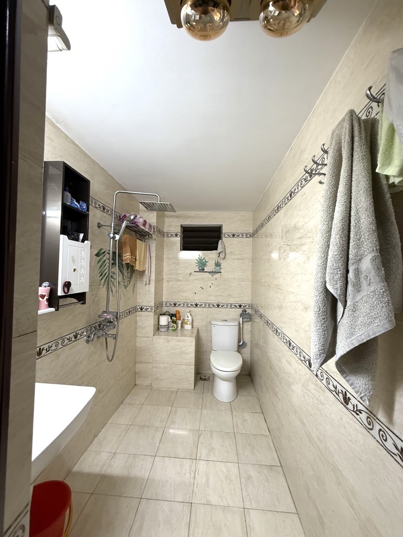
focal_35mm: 14
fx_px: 217
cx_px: 202
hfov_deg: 85.7
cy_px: 268
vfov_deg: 102.1
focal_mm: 2.22
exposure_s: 1/50
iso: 250
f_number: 2.2
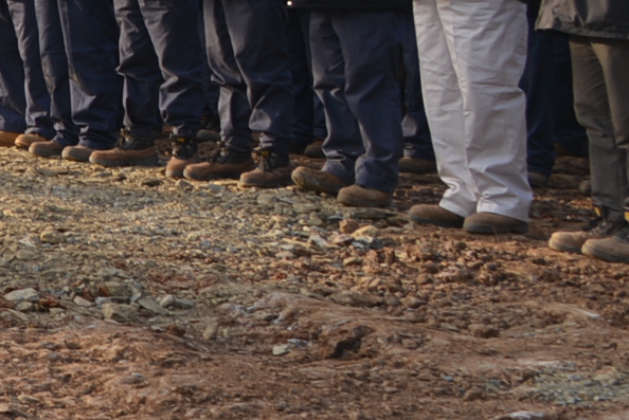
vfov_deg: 8.4
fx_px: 2832
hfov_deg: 11.0
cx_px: -804
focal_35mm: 162
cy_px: -129
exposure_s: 1/200
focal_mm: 32
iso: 100
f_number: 7.1
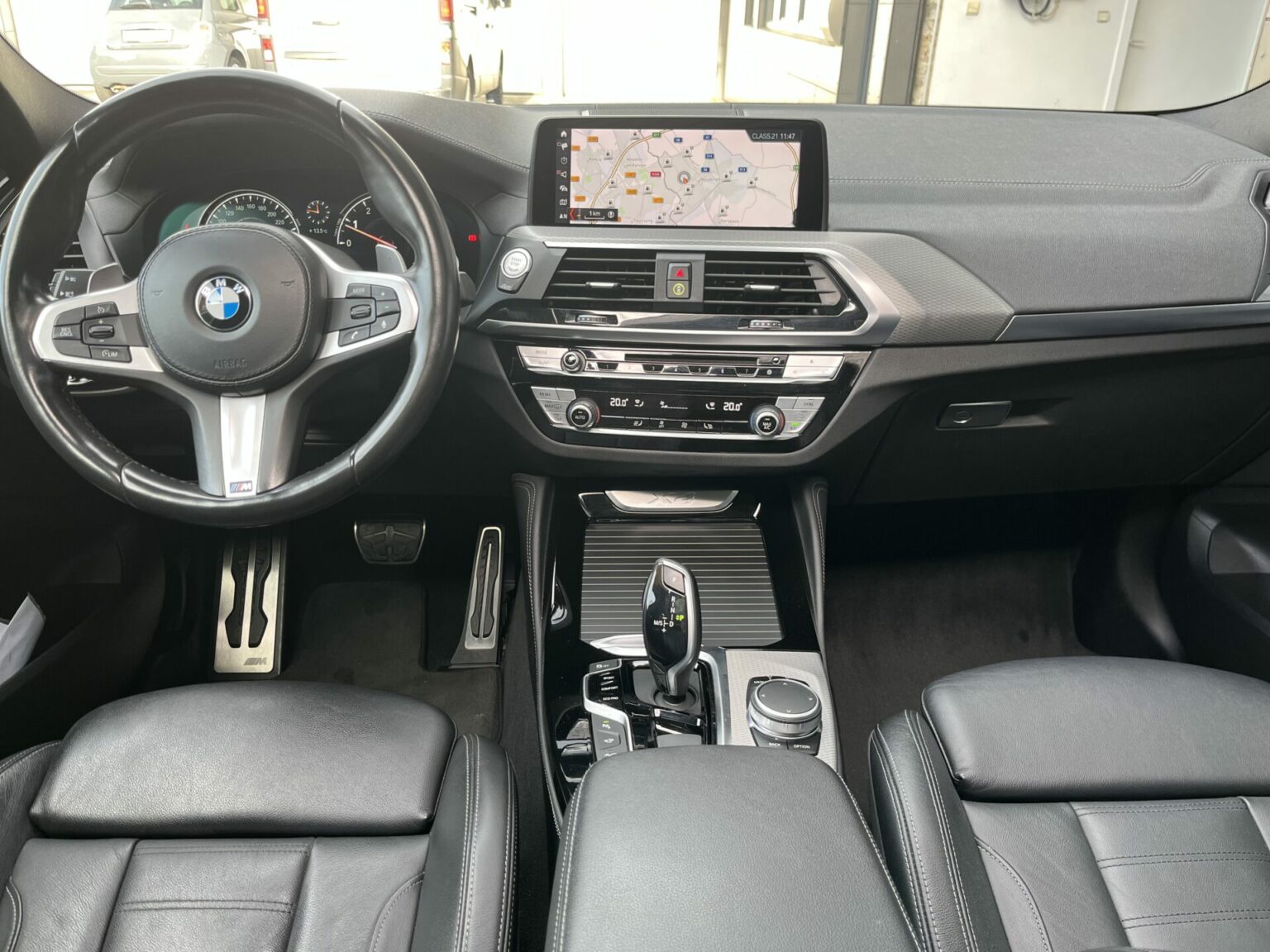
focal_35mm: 26
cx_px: 635
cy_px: 476
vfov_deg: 53.1
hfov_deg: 67.3
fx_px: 954
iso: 100
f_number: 1.6
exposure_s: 1/121
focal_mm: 5.1
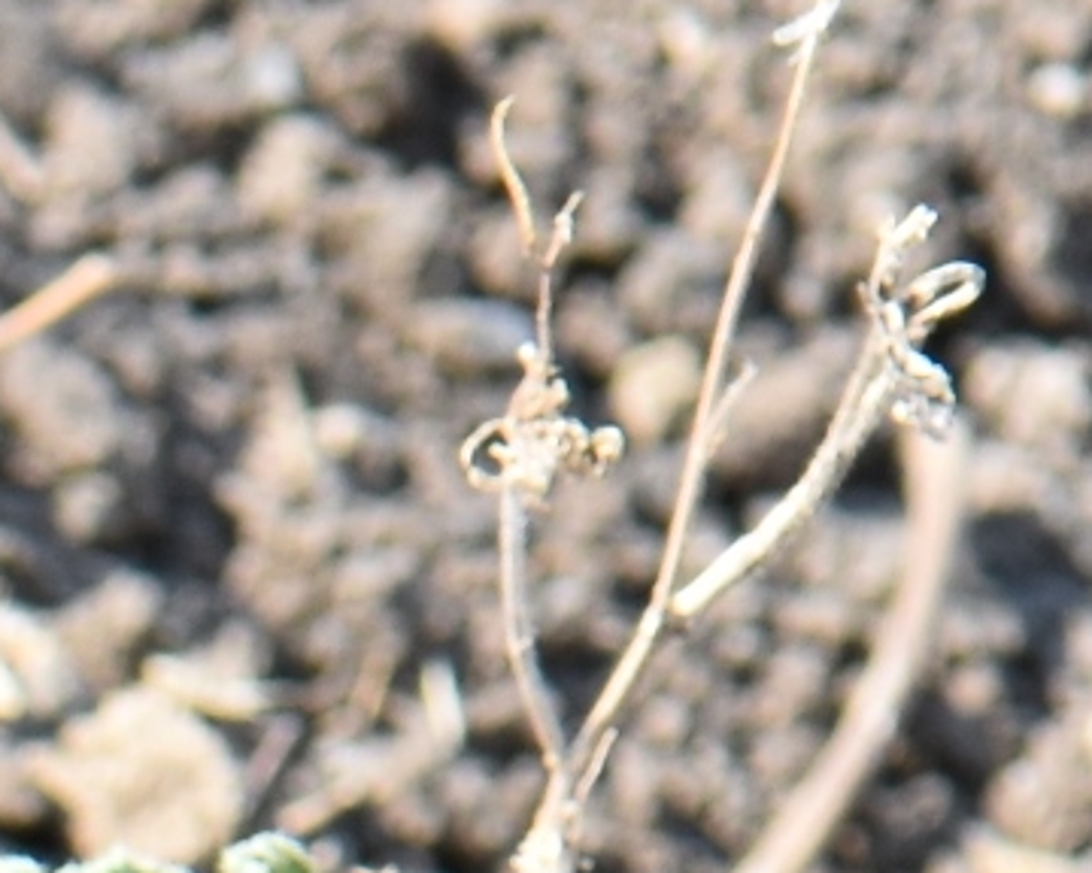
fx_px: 39814
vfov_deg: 1.3
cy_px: 1519
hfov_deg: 1.6
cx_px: -3203
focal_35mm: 1232
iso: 400
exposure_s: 1/500
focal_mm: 105
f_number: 8
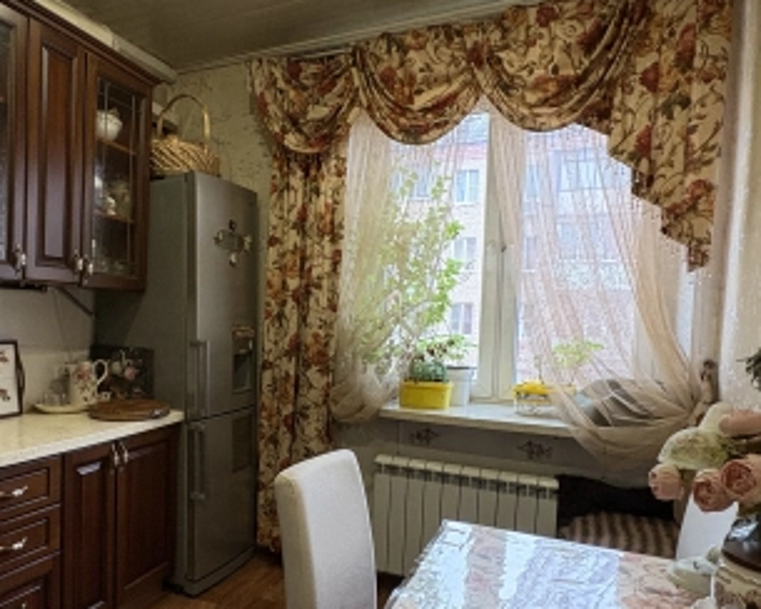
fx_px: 631
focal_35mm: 28
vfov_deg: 51.3
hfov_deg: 60.6
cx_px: 247
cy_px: 349
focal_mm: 2.22
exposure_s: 1/100
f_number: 2.2
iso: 320
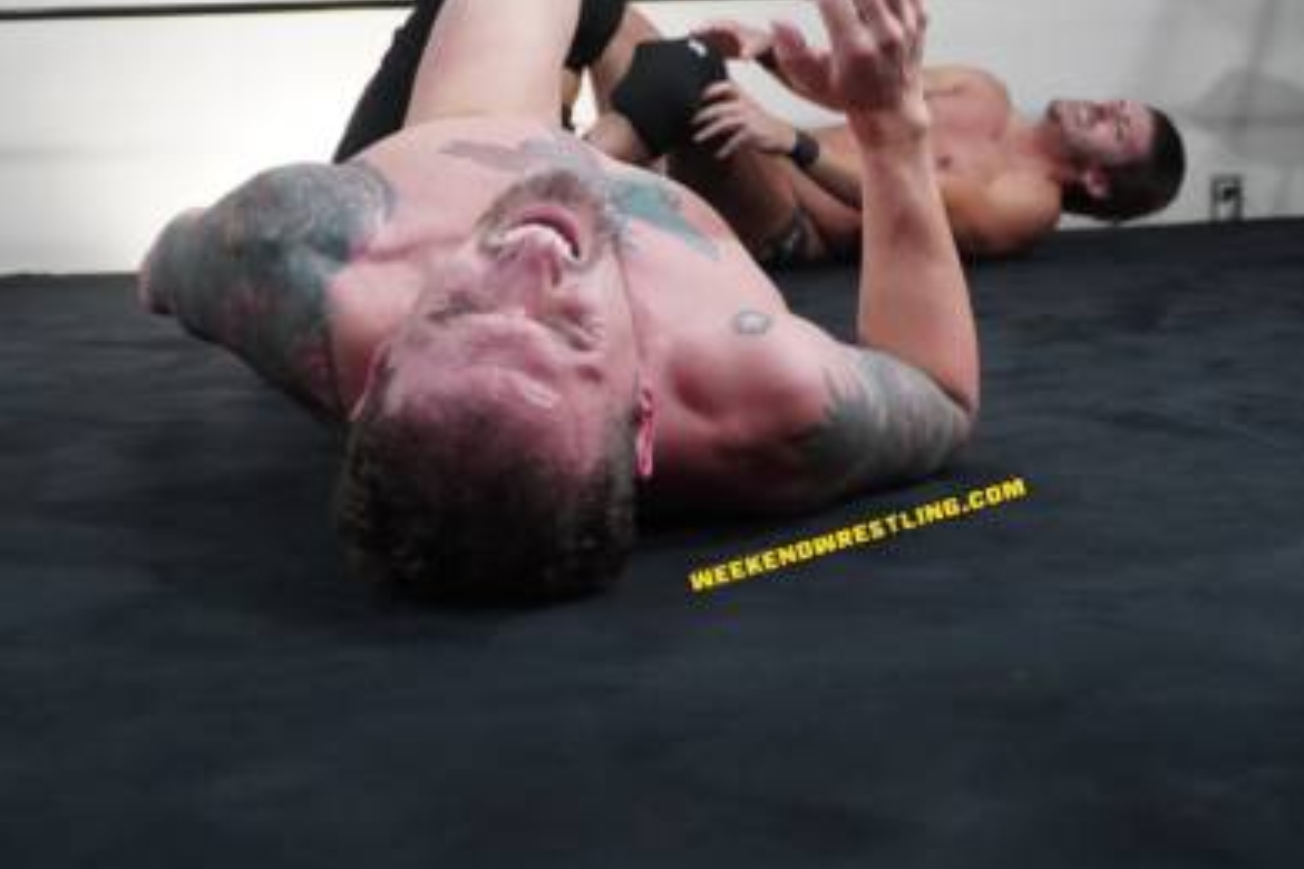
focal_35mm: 50
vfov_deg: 26.9
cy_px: 336
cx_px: 612
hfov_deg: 39.6
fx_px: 1811
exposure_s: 1/160
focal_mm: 26
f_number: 4
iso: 5000
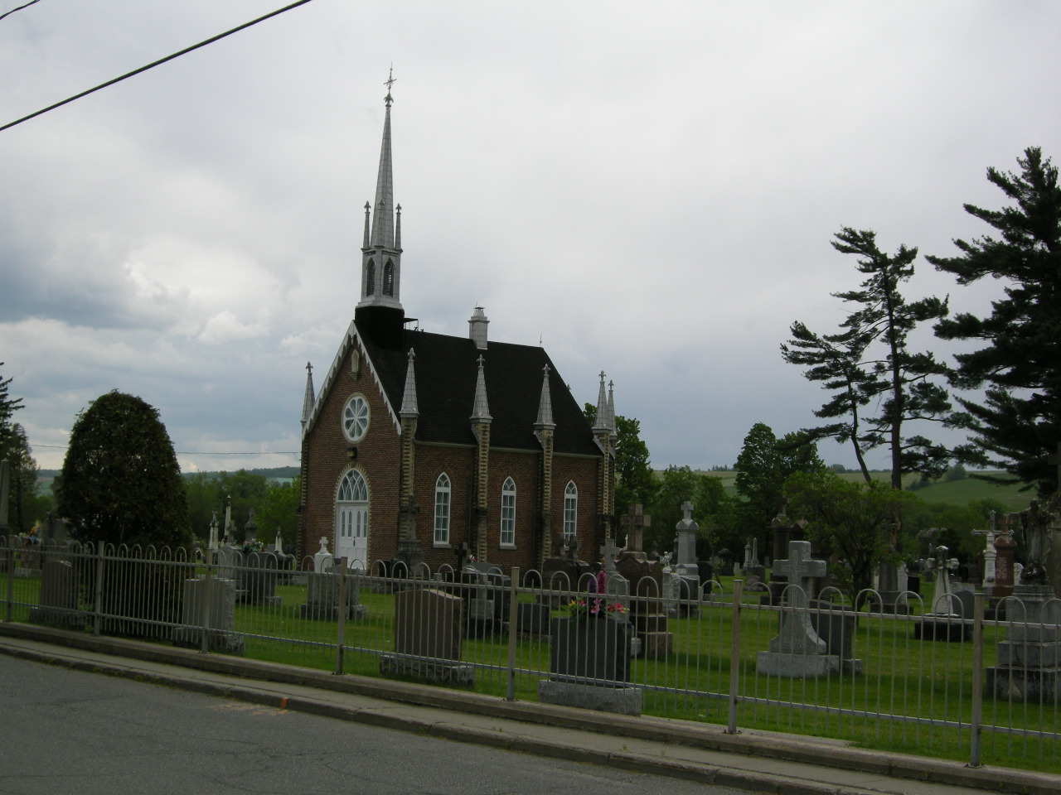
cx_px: 530
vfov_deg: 30.3
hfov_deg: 39.7
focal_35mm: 48
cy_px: 398
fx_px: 1471
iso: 64
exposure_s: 1/204
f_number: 5.4
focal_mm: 10.1
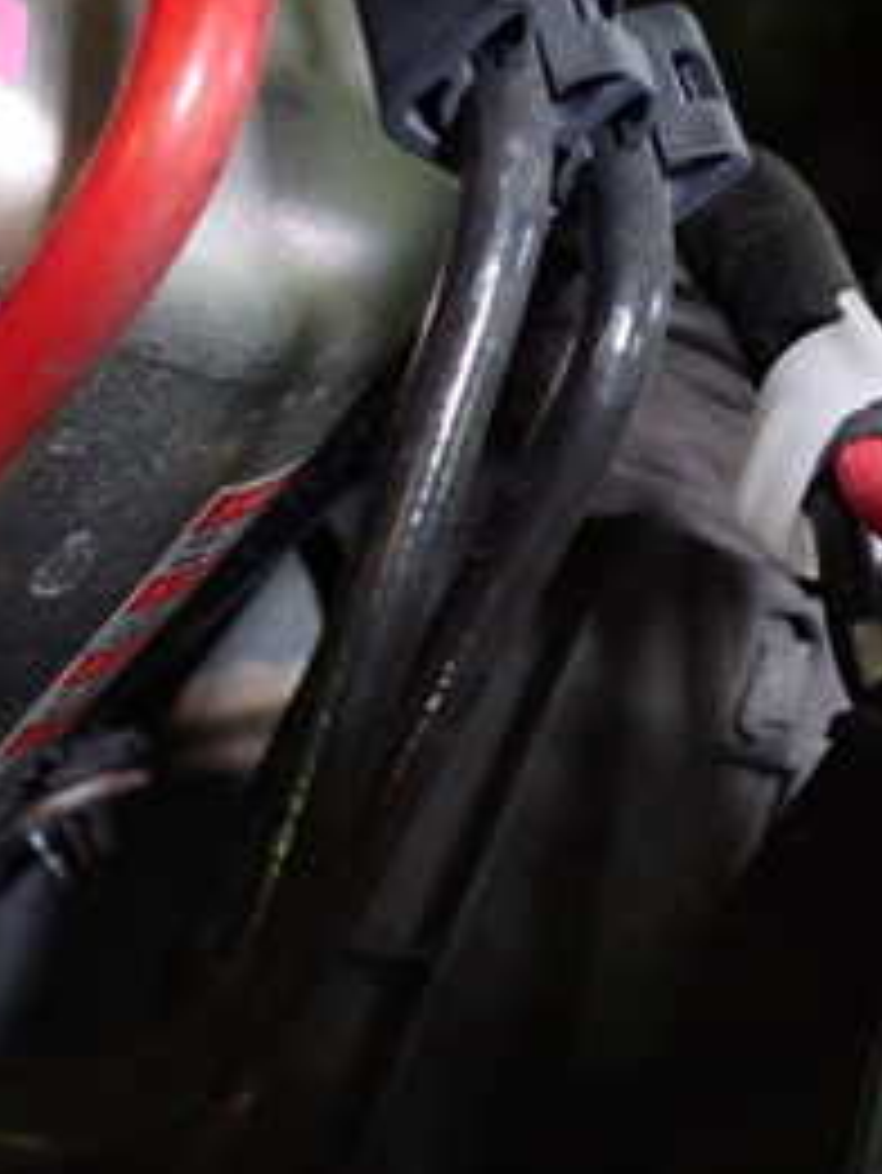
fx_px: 2342
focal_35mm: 69
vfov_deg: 28.1
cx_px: -63
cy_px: 522
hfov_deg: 20.4
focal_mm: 5.4
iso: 800
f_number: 2.3
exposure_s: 1/30
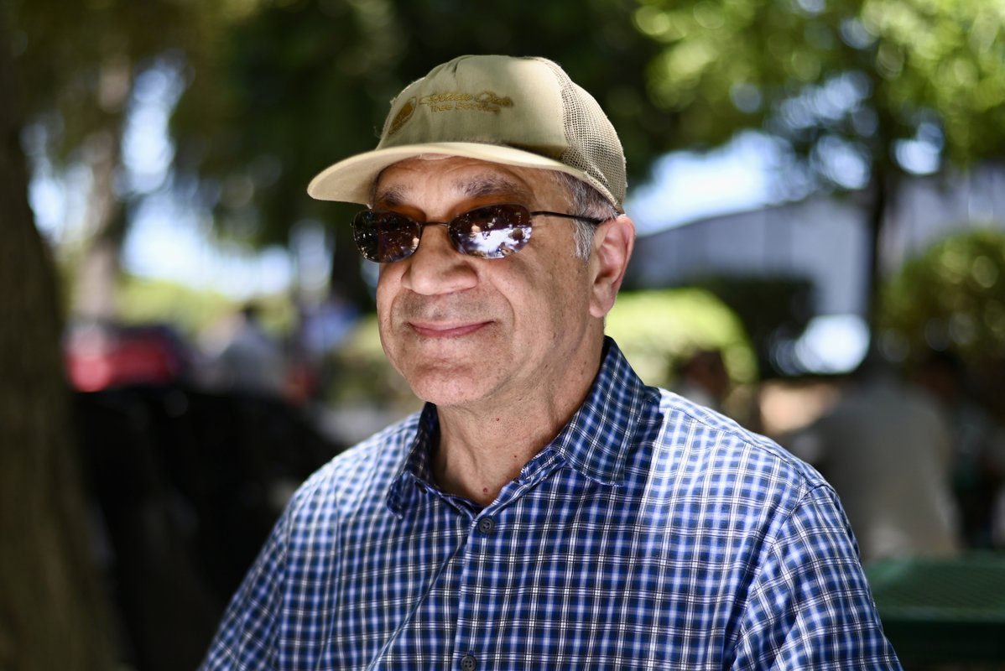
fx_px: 1396
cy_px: 336
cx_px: 502
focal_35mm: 50
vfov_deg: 27.0
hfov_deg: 39.6
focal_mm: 50
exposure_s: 1/800
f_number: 1.8
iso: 100
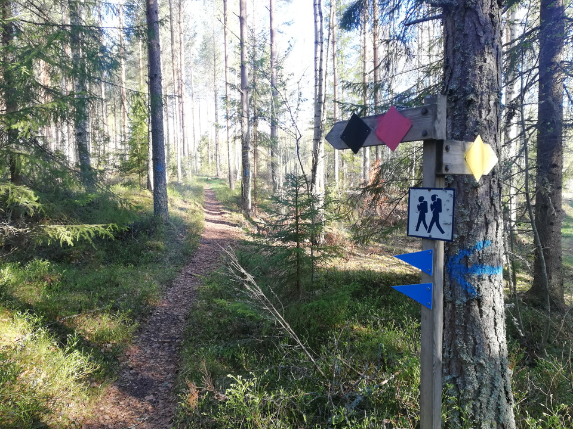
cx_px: 286
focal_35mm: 26
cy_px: 214
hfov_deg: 67.3
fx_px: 430
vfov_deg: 53.1
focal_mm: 3.81
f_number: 2.2
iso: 64
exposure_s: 1/50
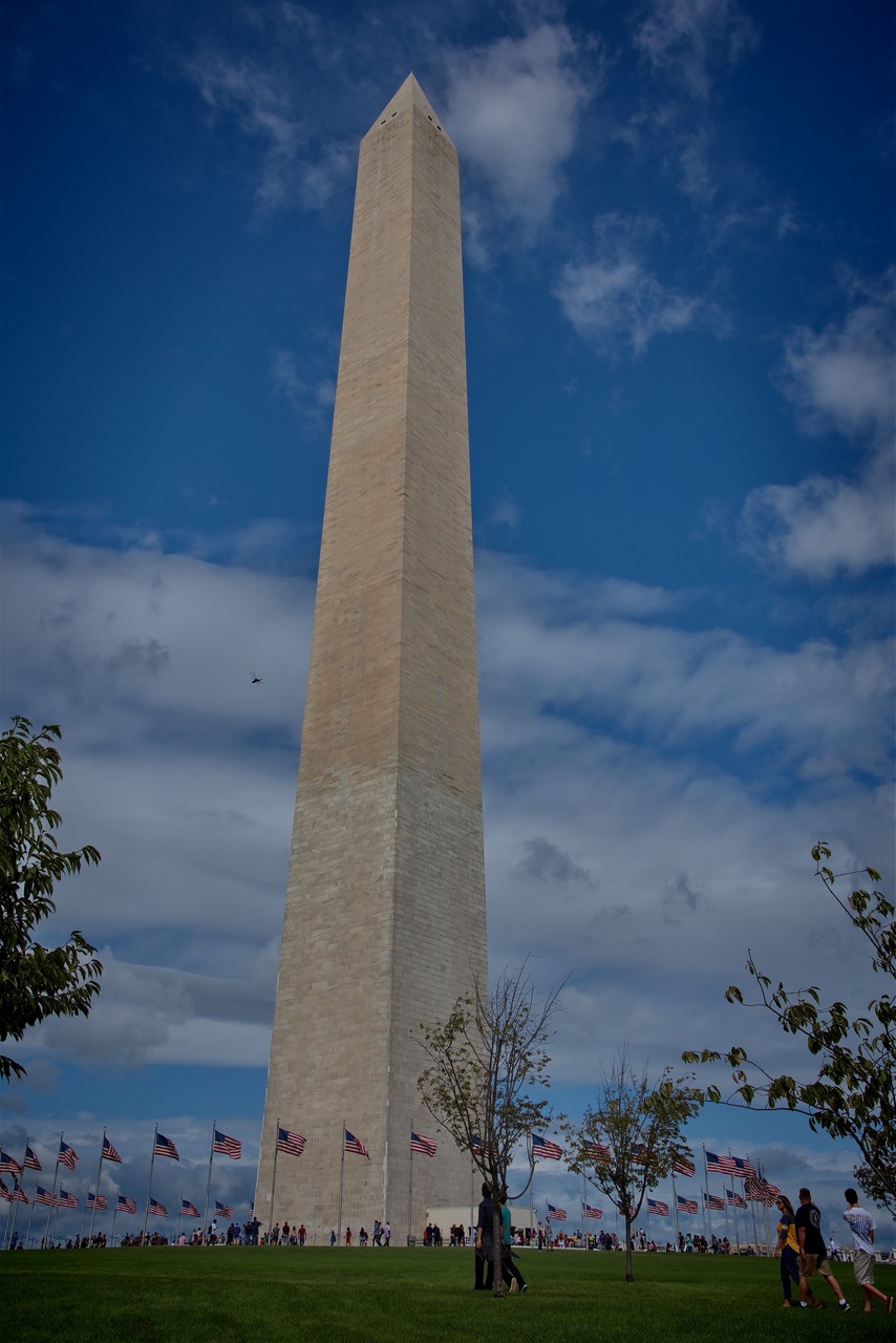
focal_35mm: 32
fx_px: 1194
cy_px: 672
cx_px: 448
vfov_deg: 58.7
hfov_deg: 41.1
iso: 100
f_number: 11
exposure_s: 1/500
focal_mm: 32
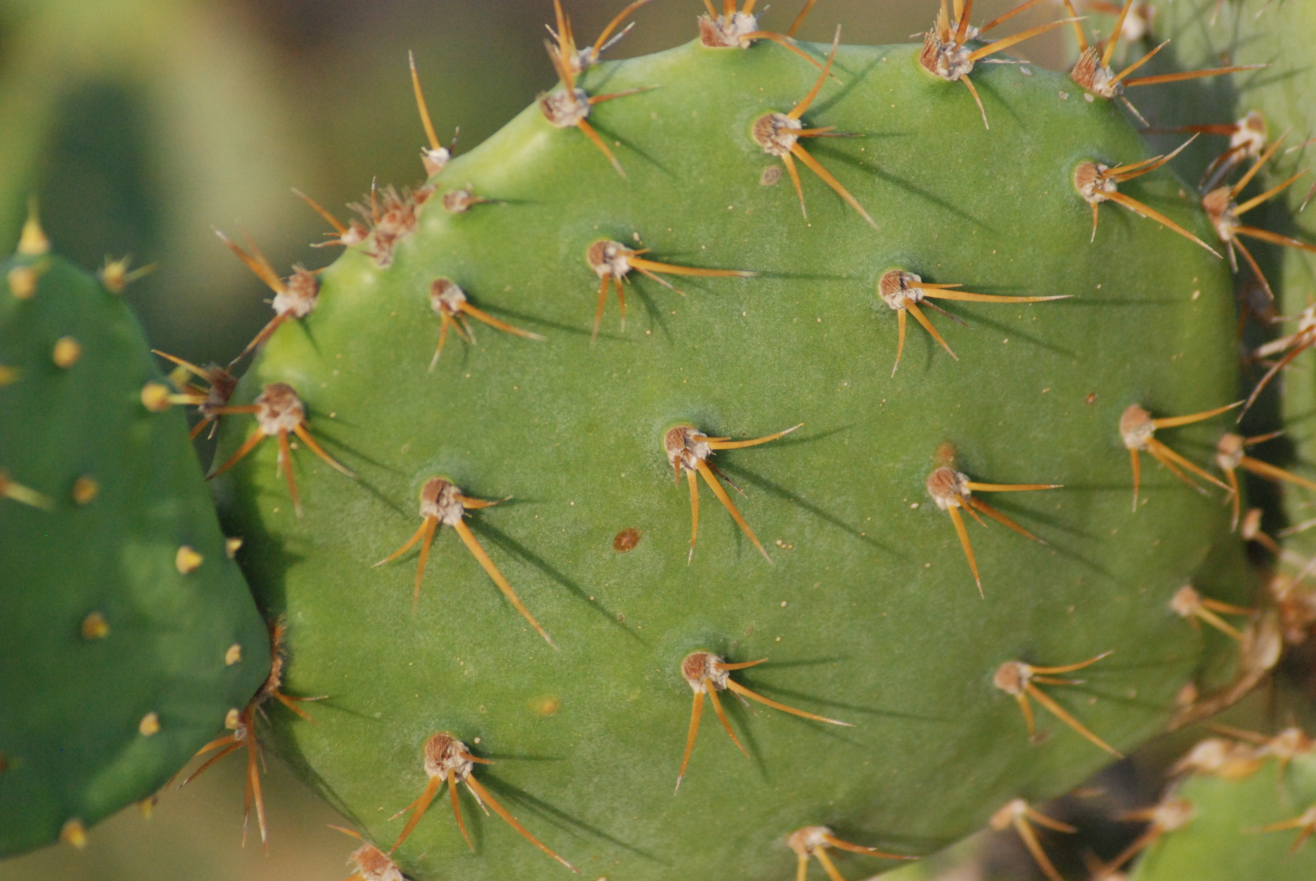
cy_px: 440
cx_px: 658
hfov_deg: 7.2
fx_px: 10431
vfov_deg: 4.8
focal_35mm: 285
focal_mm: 190
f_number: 6.3
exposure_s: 1/2500
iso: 1250
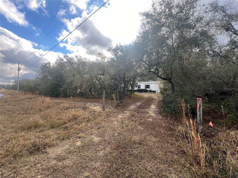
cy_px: 89
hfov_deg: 106.2
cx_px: 119
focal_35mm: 13
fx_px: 89
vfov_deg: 89.9
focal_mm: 1.57
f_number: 1.8
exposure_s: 1/328
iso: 32
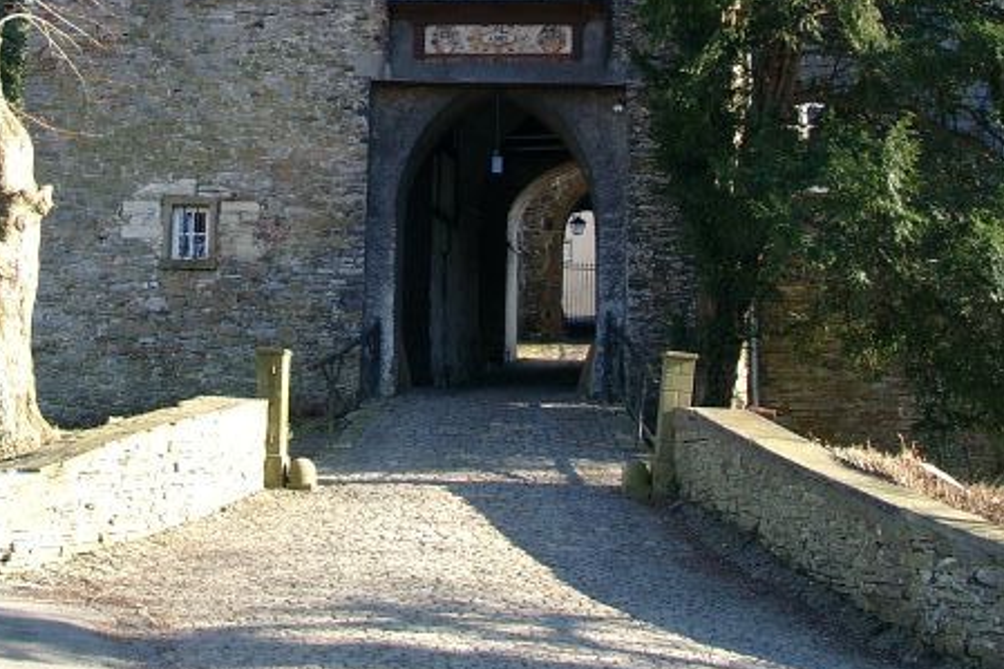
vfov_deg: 20.9
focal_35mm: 63
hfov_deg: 31.8
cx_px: 389
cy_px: 4
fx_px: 1756
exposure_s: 1/81.6
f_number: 4
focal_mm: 7.13
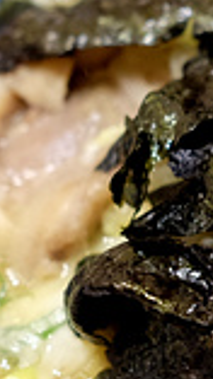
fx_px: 1883
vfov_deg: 11.5
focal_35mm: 187
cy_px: 182
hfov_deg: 6.0
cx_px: 629
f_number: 2.8
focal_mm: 23
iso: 1600
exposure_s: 1/38
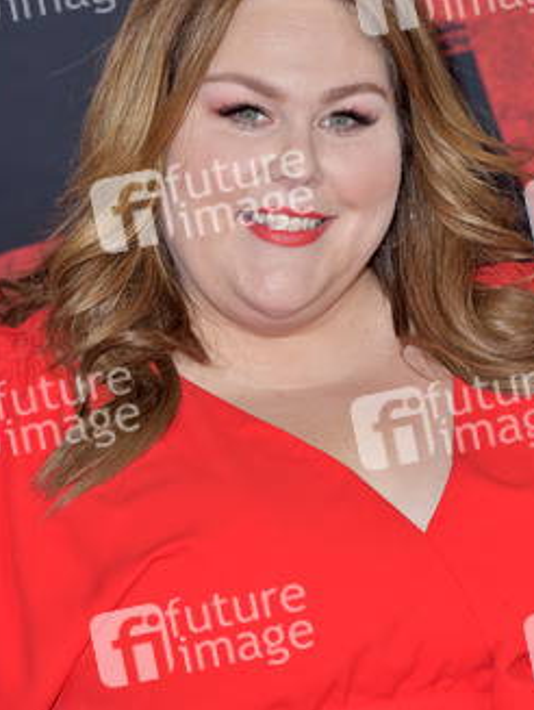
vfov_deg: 10.5
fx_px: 3859
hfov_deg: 7.9
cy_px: 310
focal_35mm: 188
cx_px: 266
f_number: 7.1
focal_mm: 160
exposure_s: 1/200
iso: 640
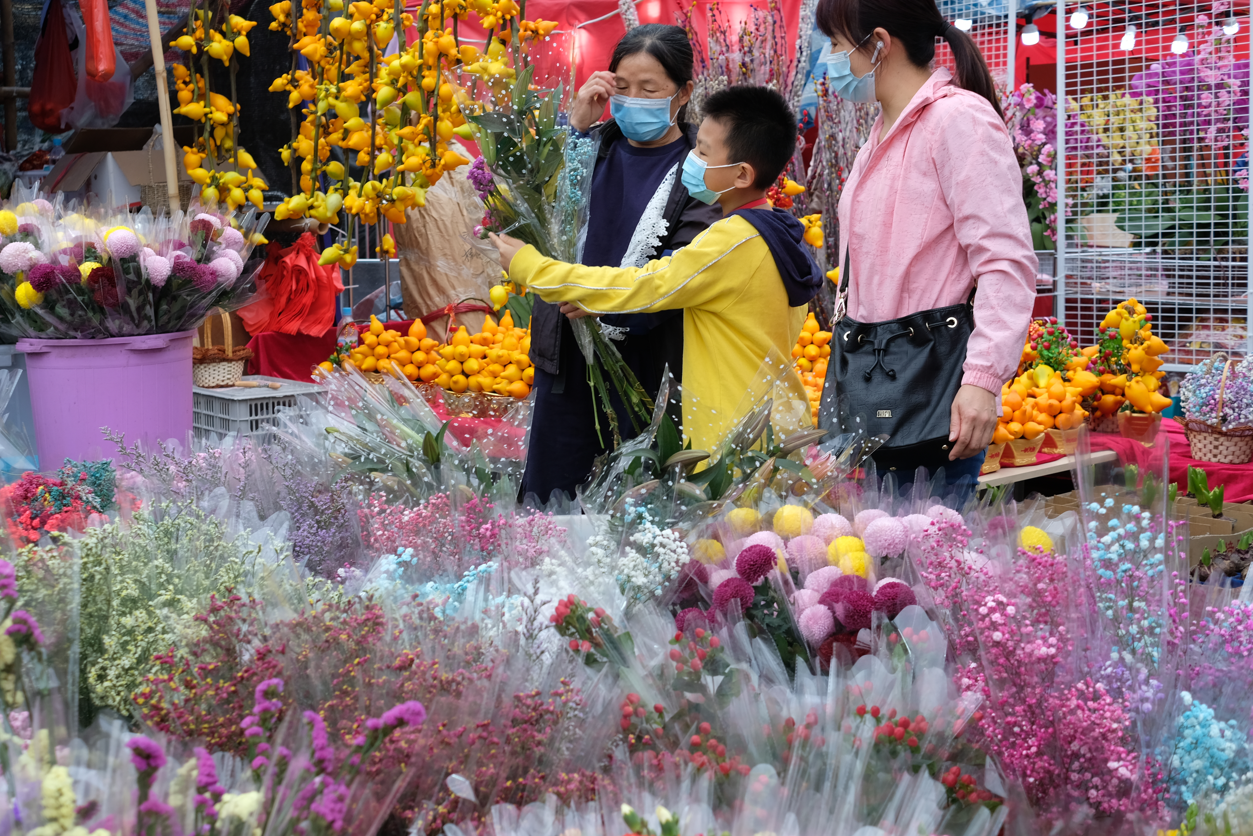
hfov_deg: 40.3
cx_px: 541
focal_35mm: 49
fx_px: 1705
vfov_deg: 27.5
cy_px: 437
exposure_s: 1/250
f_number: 4
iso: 200
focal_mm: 27
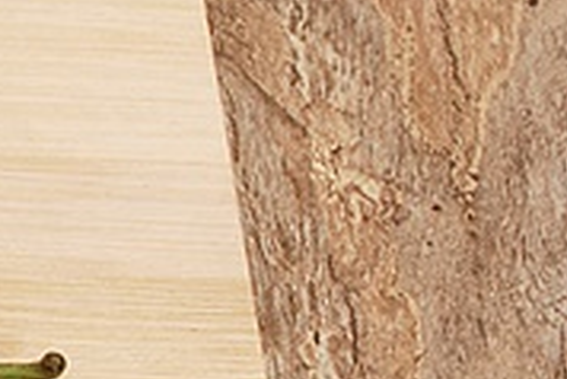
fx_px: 4207
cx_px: -1042
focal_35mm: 267
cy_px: 209
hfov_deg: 7.0
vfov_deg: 5.2
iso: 200
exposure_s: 1/125
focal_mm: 31
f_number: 8
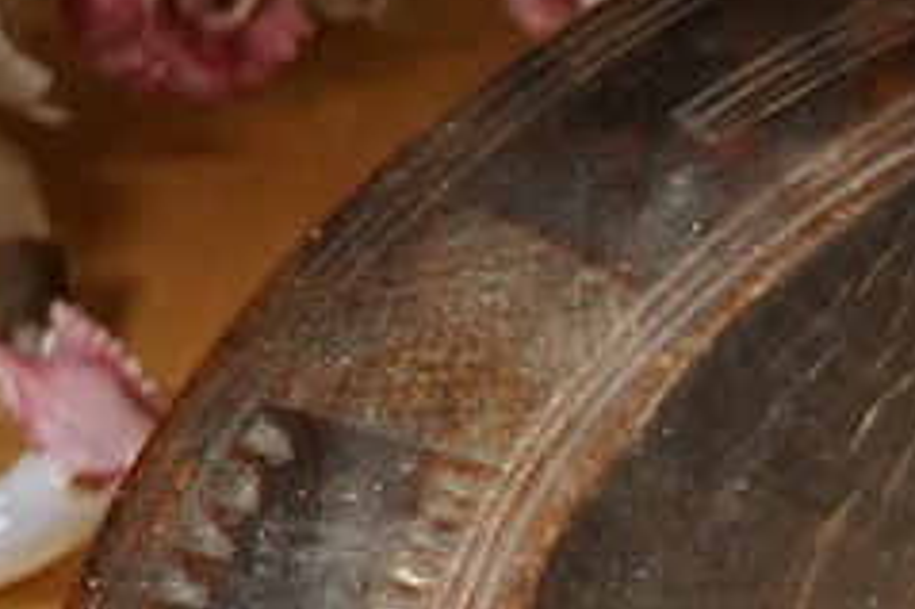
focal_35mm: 212
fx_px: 5384
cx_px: 1744
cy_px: 915
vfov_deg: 6.4
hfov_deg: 9.2
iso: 2500
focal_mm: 30
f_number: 6.3
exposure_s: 1/160
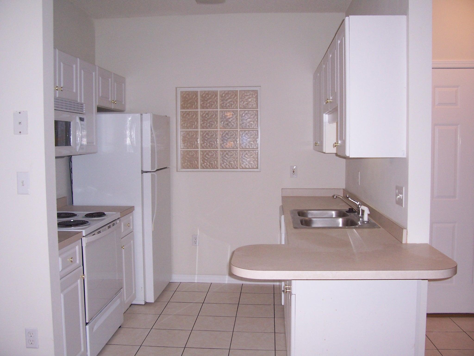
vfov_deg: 41.8
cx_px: 237
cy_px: 178
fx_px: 466
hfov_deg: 54.0
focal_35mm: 34
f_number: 2.7
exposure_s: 1/60
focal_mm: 5.6
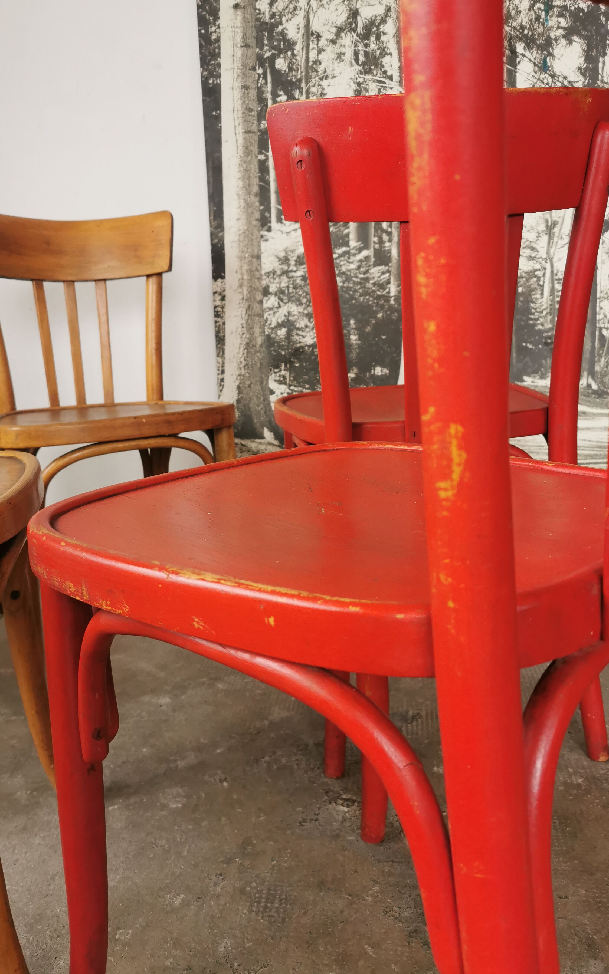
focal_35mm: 29
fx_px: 770
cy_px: 483
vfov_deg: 64.6
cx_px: 266
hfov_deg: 43.1
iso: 125
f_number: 1.6
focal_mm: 5.56
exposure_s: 1/120
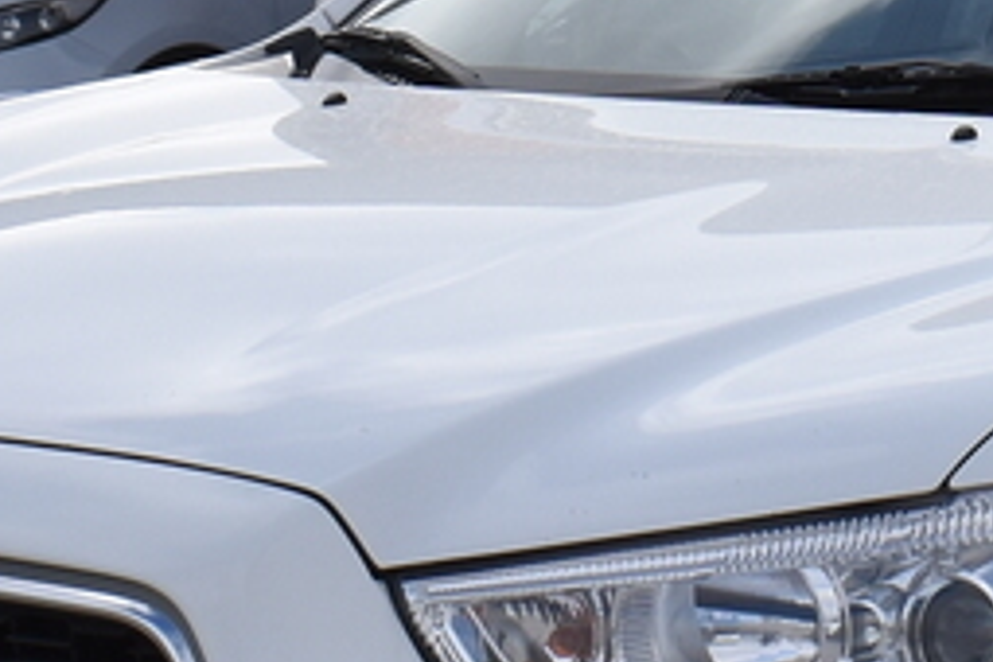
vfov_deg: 6.2
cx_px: 1149
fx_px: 6045
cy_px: -129
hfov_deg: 9.3
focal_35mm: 219
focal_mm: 23
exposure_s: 1/750
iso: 200
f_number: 8
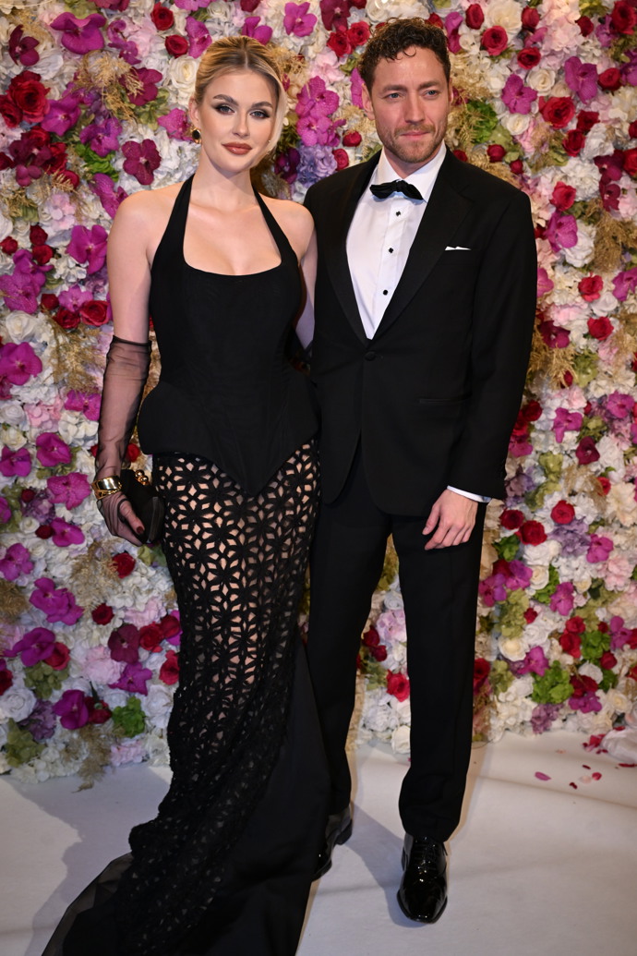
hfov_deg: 31.9
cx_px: 318
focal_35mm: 42
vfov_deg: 46.4
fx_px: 1115
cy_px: 478
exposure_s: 1/320
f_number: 4.5
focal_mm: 42
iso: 1250
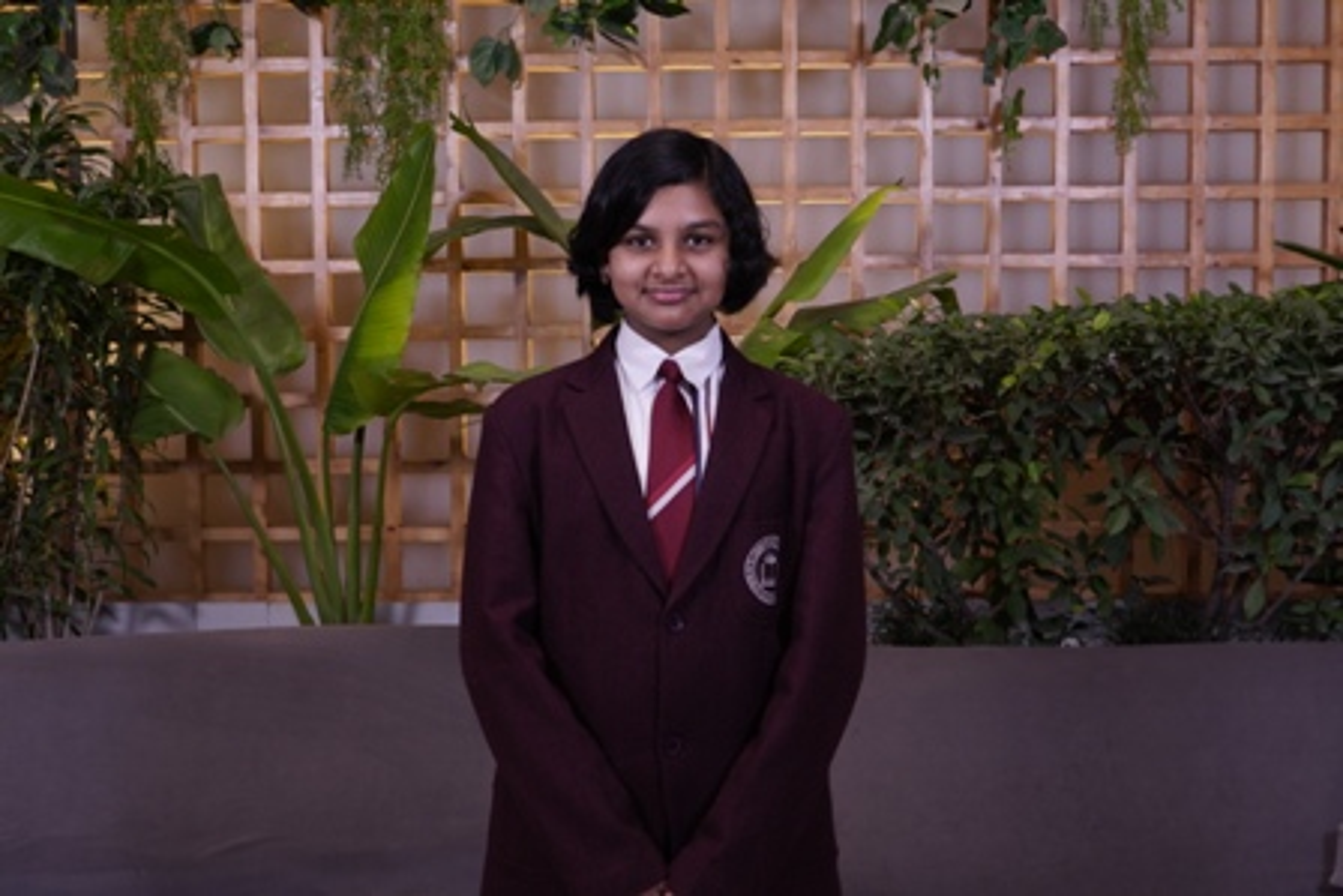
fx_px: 1717
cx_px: 672
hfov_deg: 42.7
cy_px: 448
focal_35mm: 46
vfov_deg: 29.3
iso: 500
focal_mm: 31
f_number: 5
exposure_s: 1/125
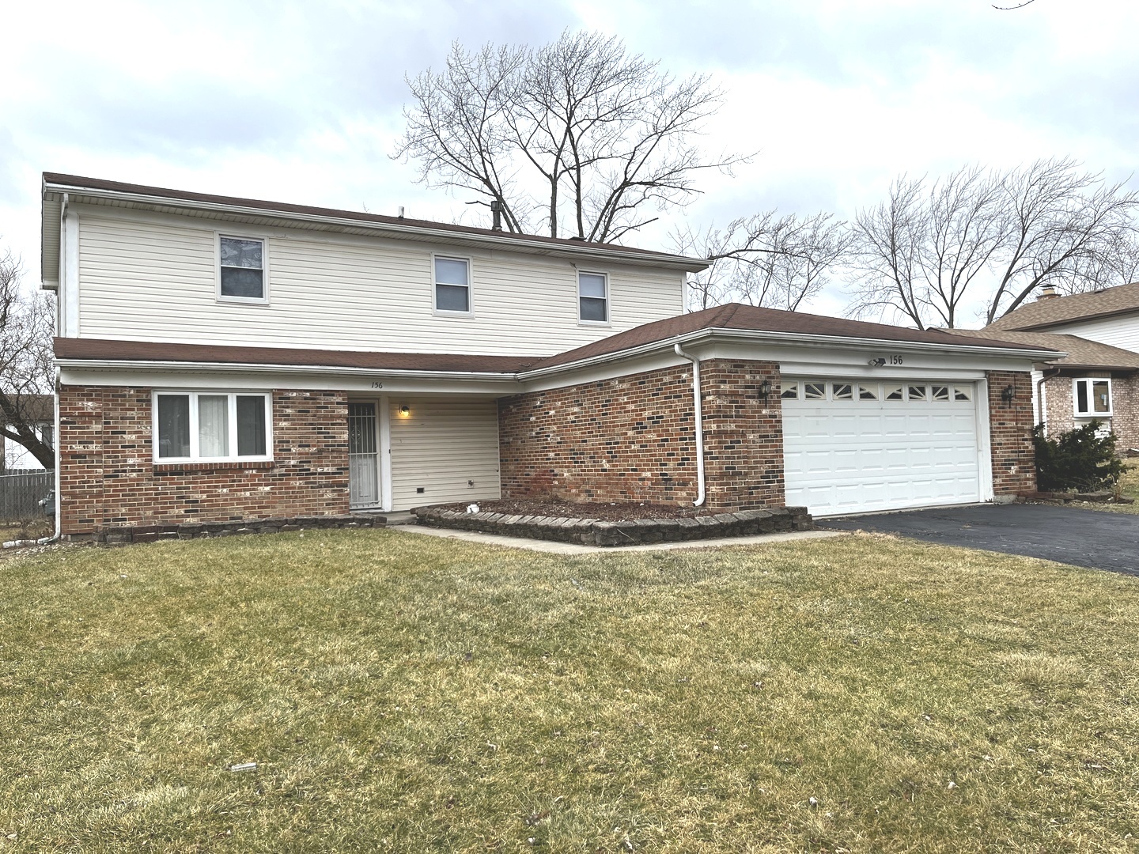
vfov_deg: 53.1
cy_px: 427
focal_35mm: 26
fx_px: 856
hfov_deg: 67.3
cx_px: 570
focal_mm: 5.1
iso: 50
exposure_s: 1/1497
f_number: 1.6
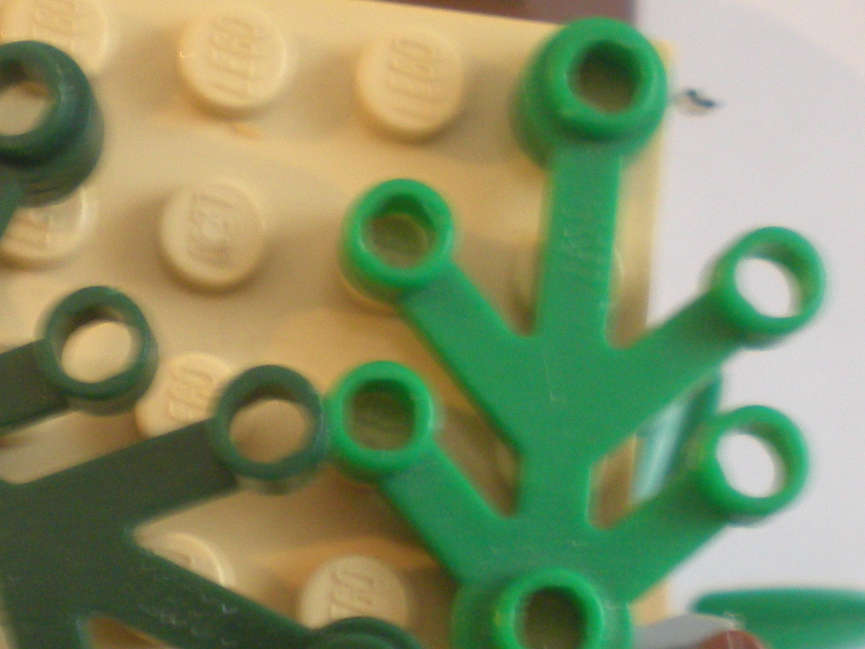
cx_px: 178
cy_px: 471
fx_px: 2549
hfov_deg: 19.1
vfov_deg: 14.5
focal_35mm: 102
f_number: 3.5
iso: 200
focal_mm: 7.4
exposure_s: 1/13.1
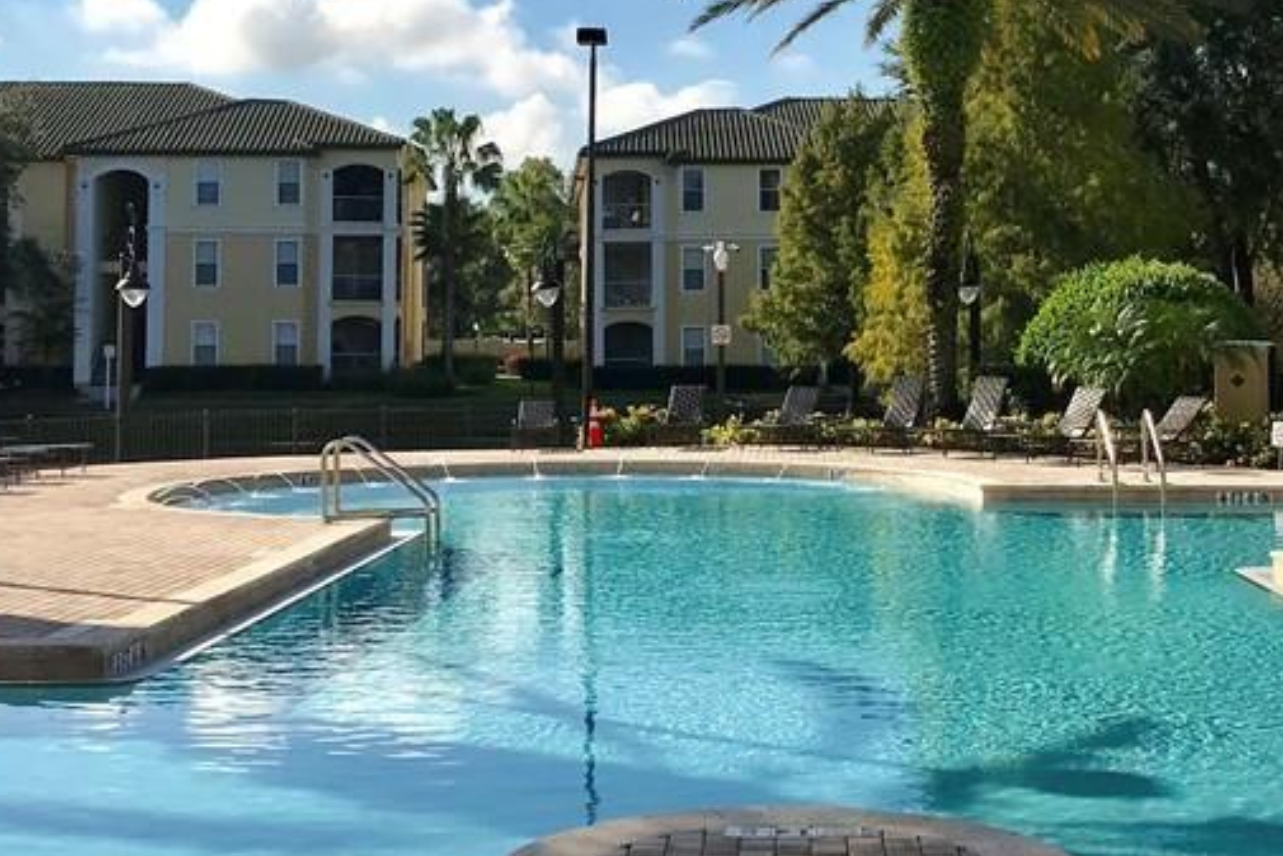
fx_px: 2103
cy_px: 185
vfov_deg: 22.7
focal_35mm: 59
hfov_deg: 33.9
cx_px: 739
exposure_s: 1/4167
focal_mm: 3.99
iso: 20
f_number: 1.8
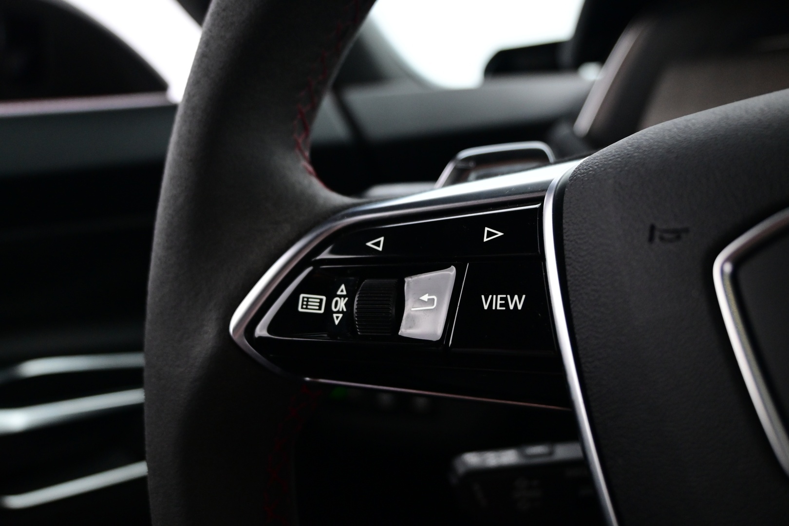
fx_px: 707
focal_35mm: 32
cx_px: 394
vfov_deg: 40.8
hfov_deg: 58.3
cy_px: 263
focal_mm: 21.5
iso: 2000
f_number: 4
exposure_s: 1/30
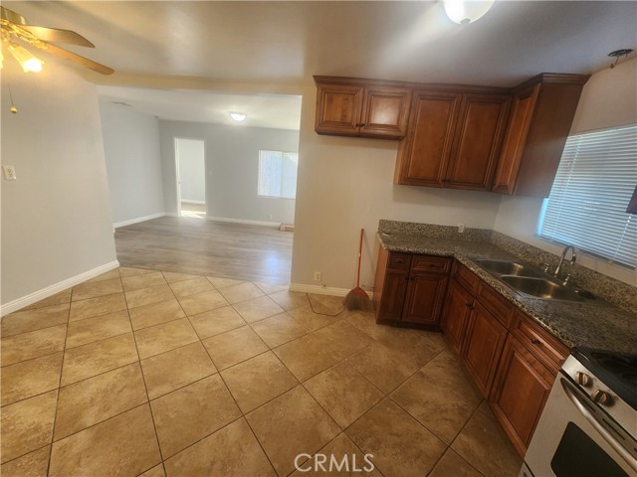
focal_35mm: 13
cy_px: 238
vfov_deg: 89.9
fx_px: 239
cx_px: 318
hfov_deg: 106.2
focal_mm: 2.2
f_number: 2.2
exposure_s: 1/60
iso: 160
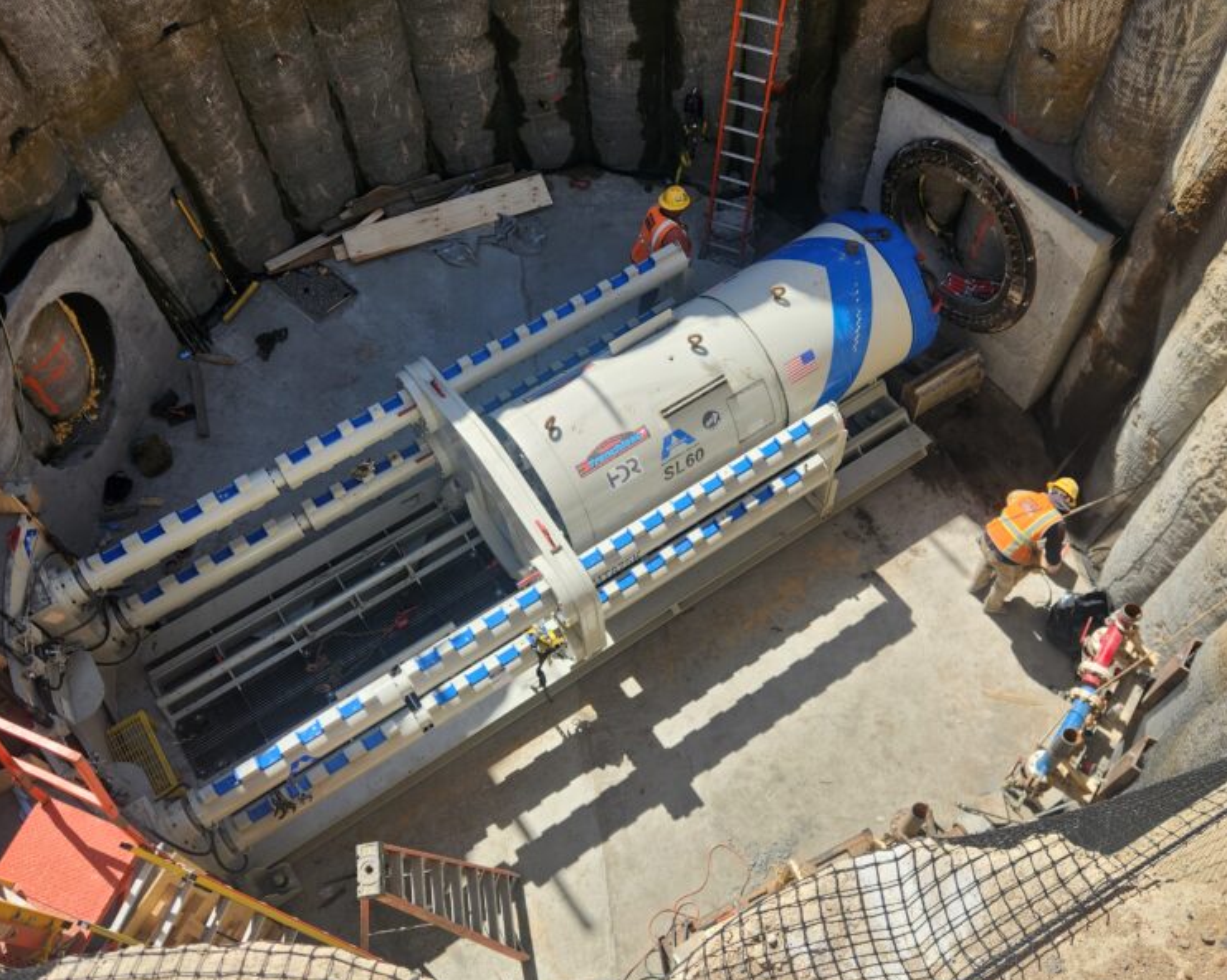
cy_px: 497
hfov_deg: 57.2
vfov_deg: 47.1
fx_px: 1125
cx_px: 594
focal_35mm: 31
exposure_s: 1/1008
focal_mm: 5.4
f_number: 1.8
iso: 20
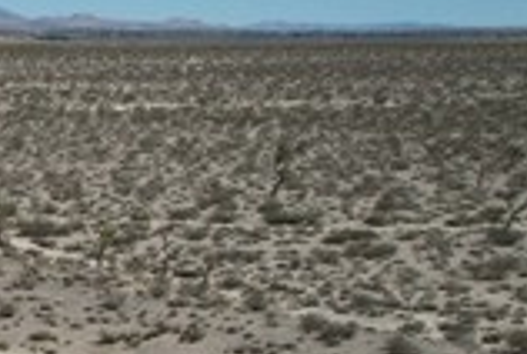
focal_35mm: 89
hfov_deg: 18.0
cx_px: -434
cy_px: 366
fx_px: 1305
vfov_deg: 15.1
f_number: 2.8
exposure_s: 1/3200
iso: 110
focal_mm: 8.38
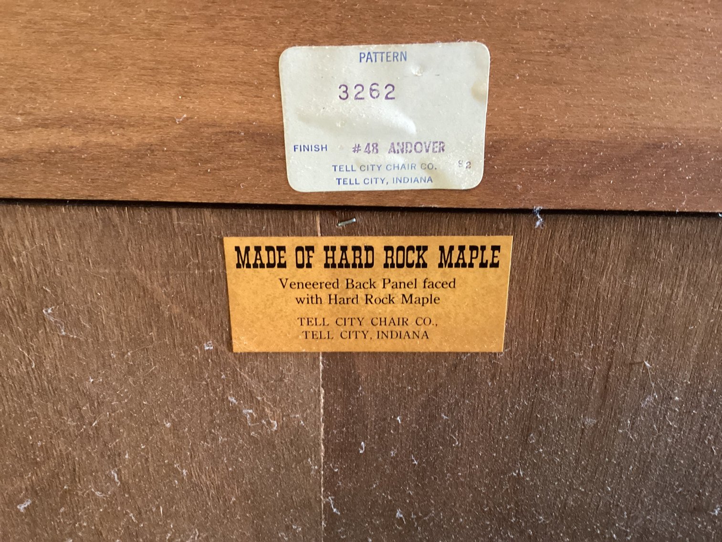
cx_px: 361
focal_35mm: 31
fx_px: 647
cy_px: 271
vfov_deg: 45.4
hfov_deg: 58.3
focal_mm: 3.3
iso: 250
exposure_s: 1/40
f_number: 2.4
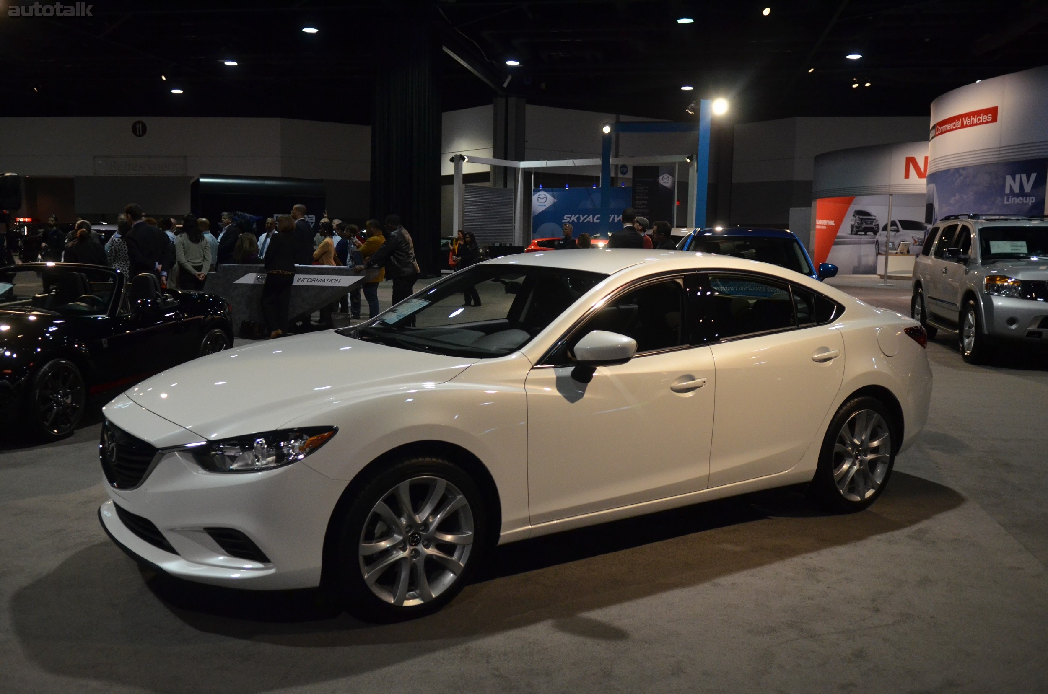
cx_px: 524
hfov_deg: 57.3
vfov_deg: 39.8
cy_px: 347
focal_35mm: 33
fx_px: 959
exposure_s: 1/200
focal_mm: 22
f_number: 2.8
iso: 1600
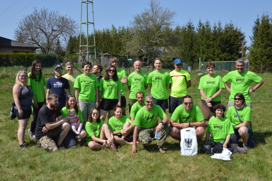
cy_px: 90
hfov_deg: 53.2
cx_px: 136
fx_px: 272
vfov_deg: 36.8
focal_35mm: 36
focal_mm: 24
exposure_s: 1/400
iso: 200
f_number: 10
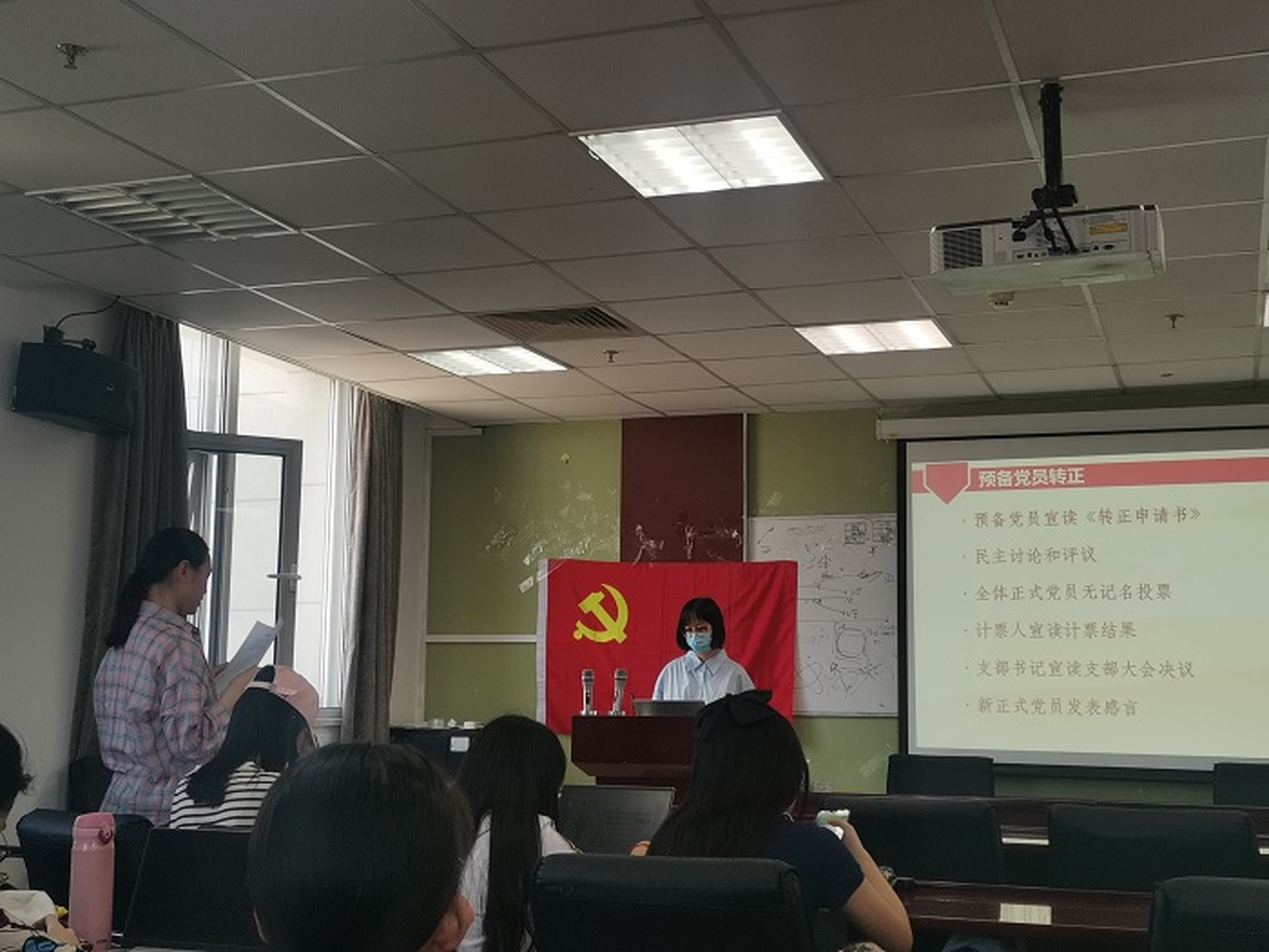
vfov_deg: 33.6
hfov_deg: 43.9
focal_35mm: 43
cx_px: 634
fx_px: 1576
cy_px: 476
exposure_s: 1/100
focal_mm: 4.75
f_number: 1.8
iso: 80
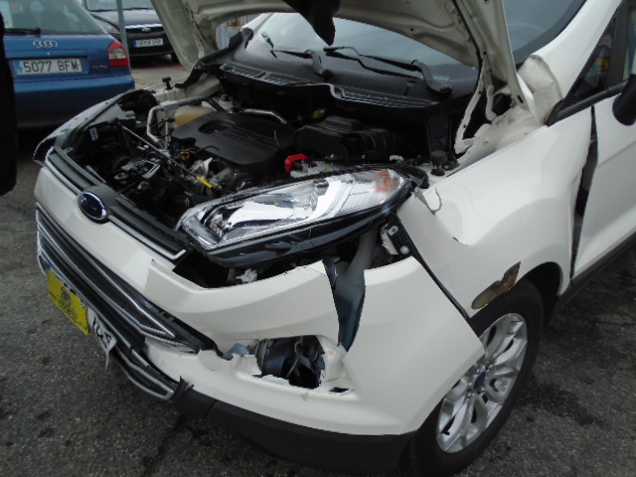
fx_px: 478
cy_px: 238
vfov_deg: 53.1
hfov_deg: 67.3
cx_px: 318
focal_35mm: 26
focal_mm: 4.6
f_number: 3.2
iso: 100
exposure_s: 1/800
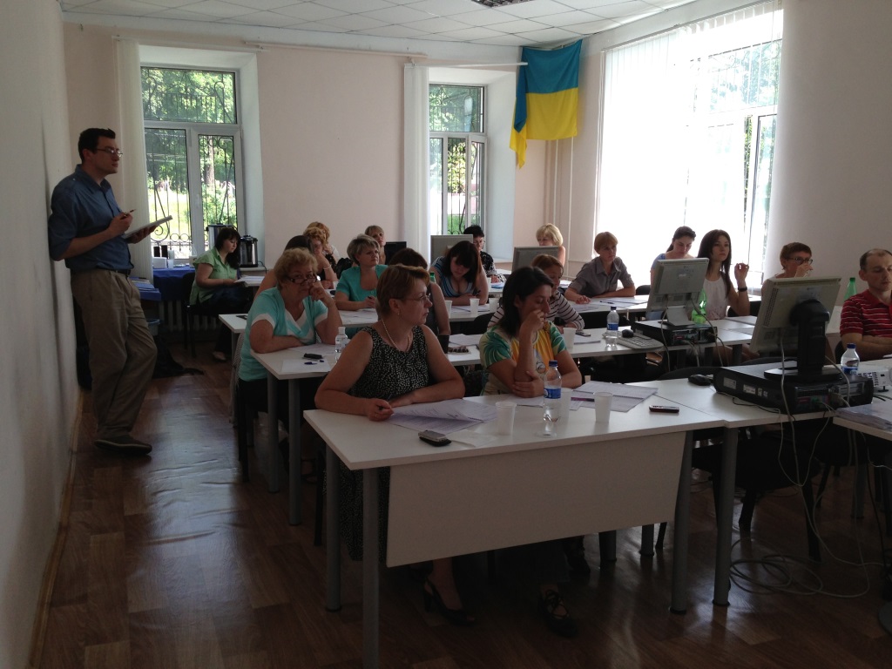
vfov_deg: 42.9
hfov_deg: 55.4
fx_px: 850
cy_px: 334
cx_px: 446
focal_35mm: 33
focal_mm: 4.13
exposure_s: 1/120
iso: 64
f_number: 2.4
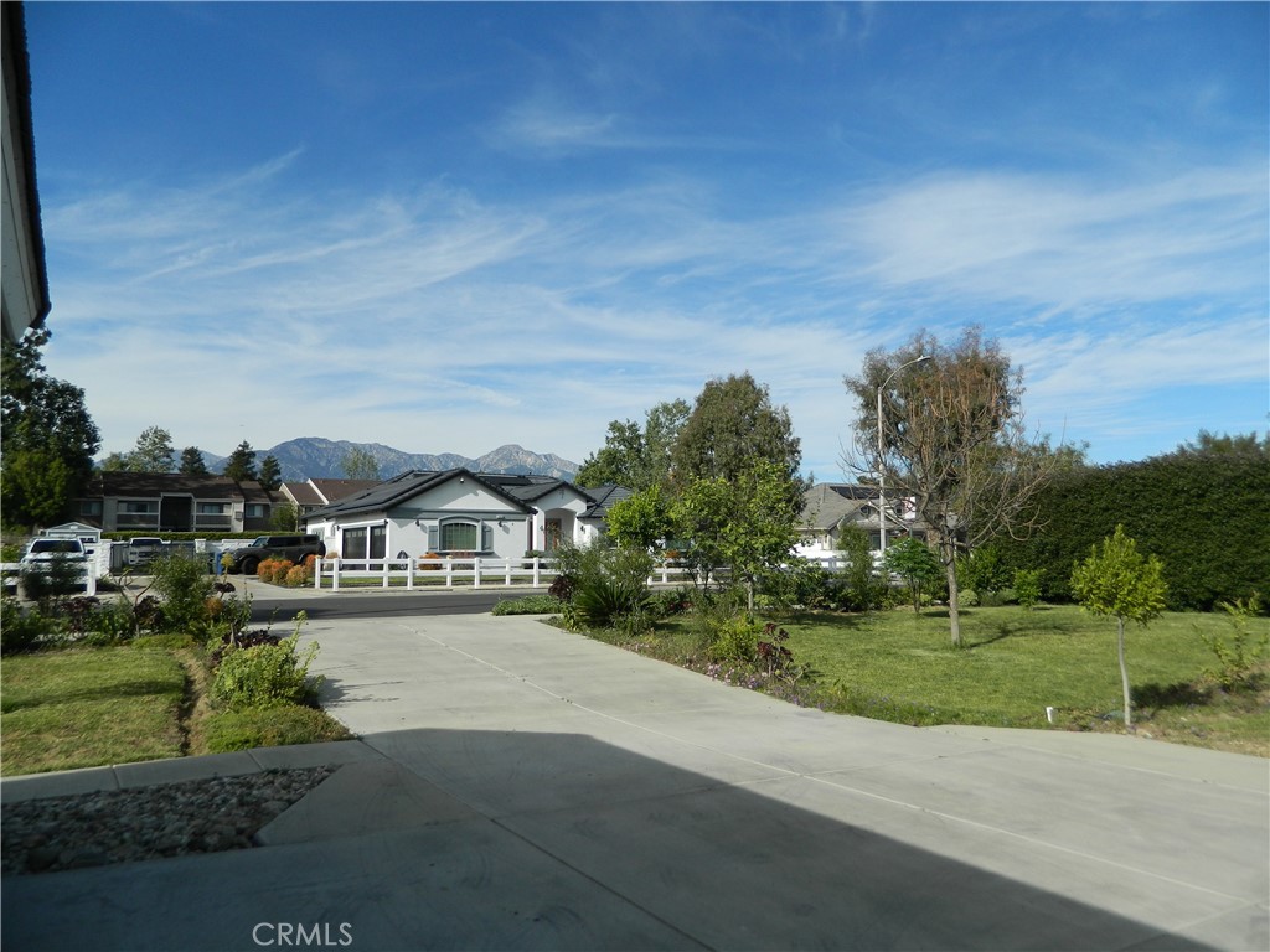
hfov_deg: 69.4
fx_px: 917
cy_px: 476
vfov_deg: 54.9
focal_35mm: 25
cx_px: 635
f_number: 8.7
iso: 80
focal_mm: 4.5
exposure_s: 1/250
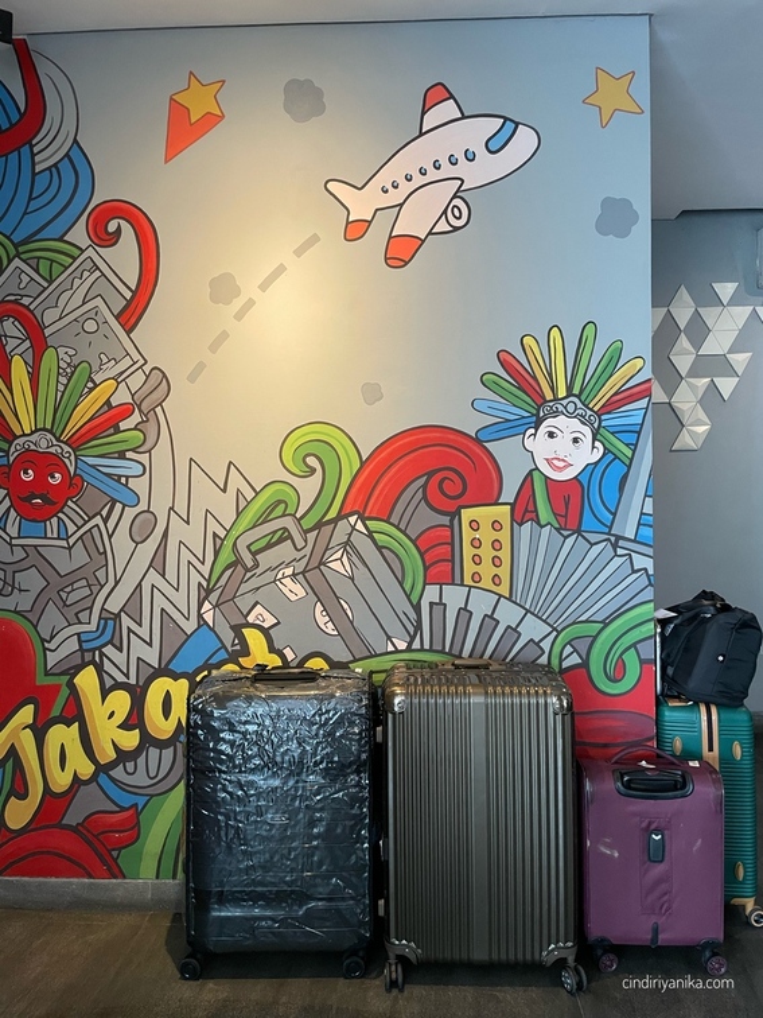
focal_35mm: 26
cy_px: 509
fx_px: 764
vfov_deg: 67.3
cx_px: 382
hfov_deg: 53.1
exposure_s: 1/60
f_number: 1.6
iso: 200
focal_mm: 4.2
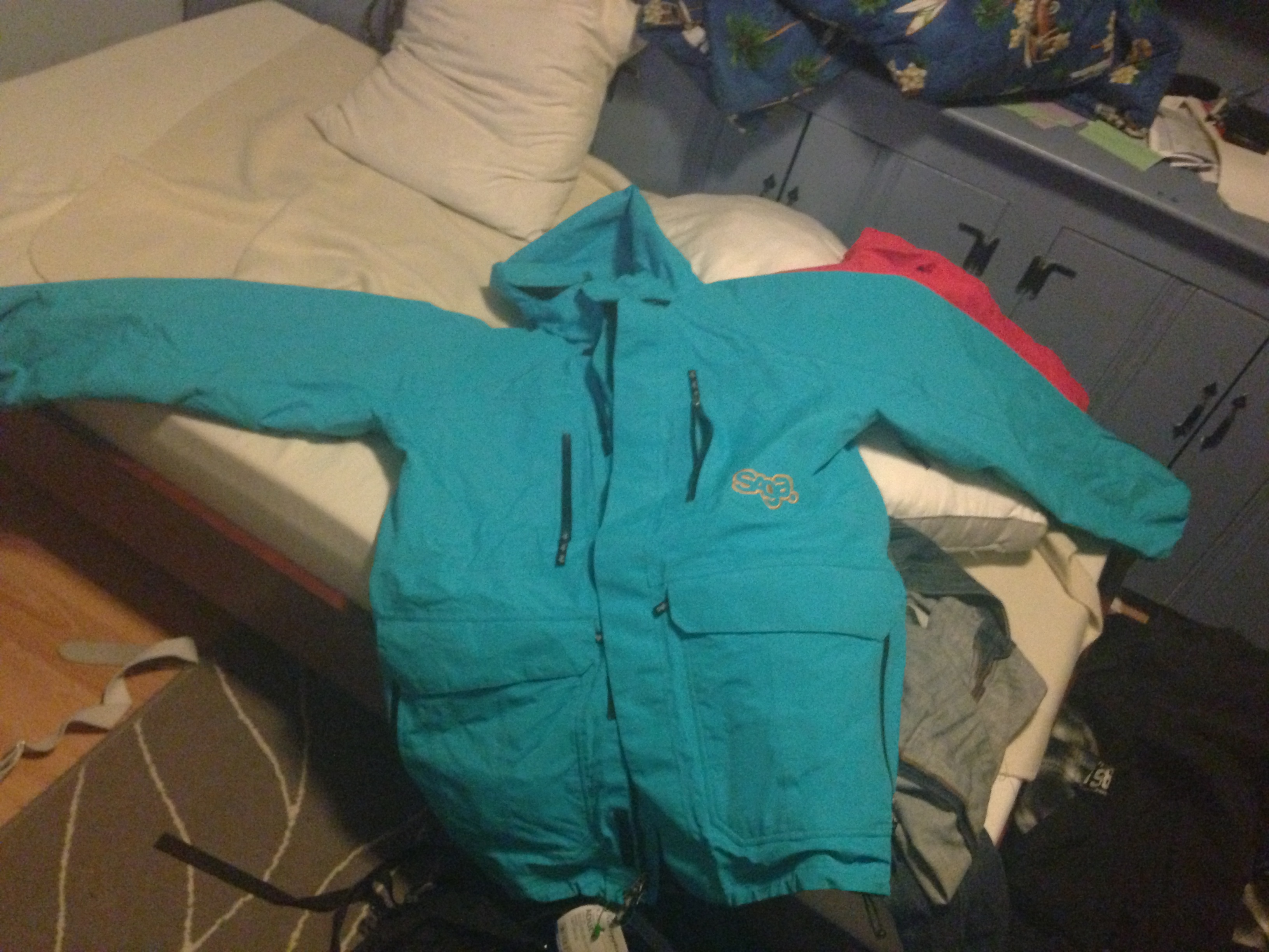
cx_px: 634
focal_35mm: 33
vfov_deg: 42.9
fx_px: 1210
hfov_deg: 55.4
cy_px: 476
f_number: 2.4
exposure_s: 1/15
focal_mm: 4.13
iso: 800
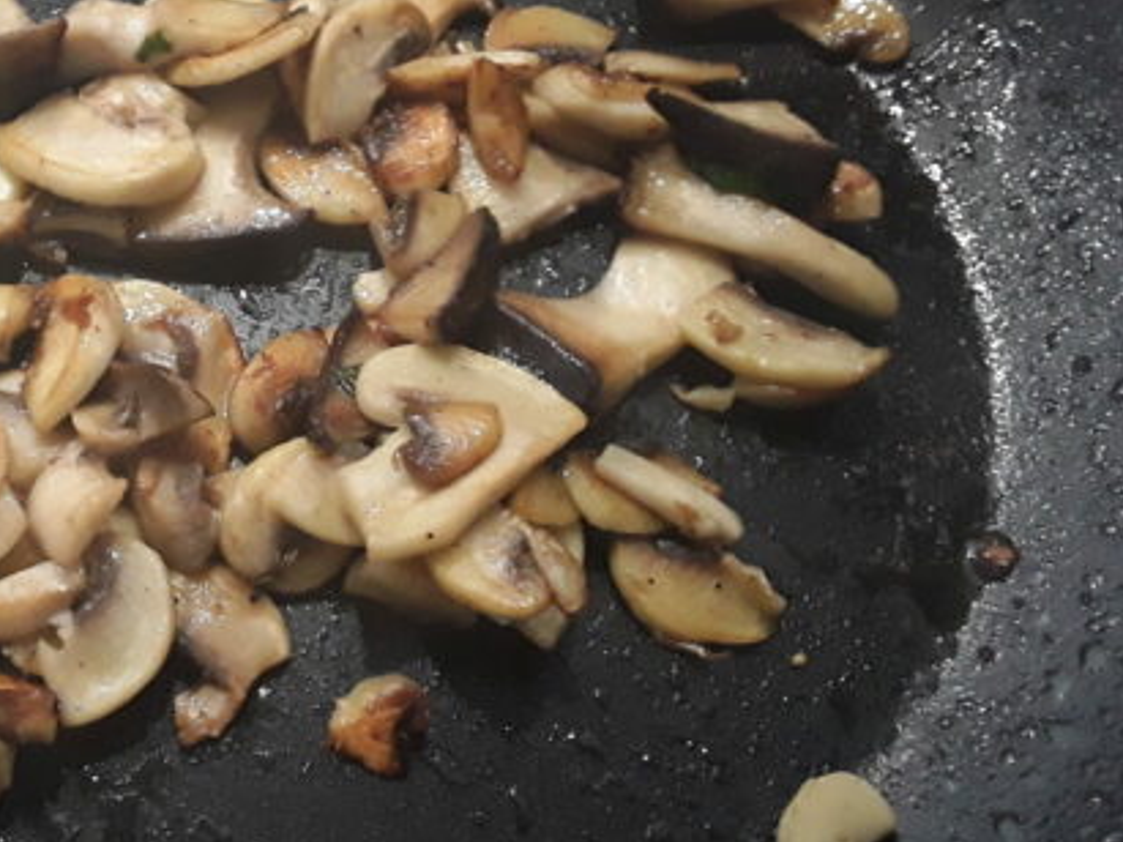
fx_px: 1492
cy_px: 343
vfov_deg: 31.4
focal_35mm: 46
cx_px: 249
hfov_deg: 39.8
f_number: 1.9
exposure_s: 1/25
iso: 160
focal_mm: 2.91
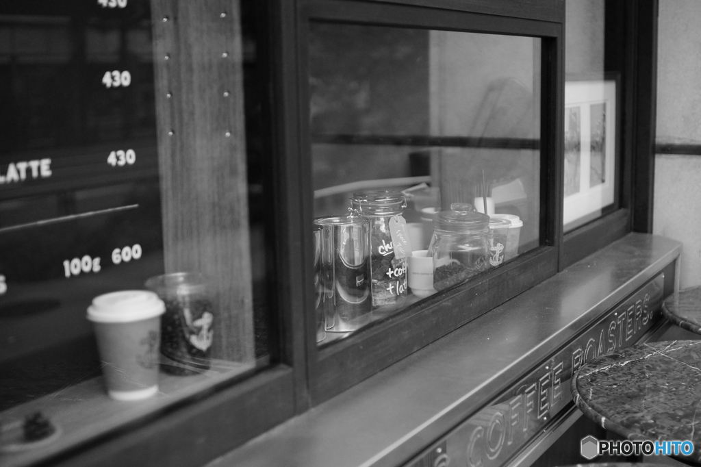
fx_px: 876
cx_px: 350
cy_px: 234
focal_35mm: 45
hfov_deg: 43.6
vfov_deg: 29.8
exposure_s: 1/500
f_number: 1.4
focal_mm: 30
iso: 400
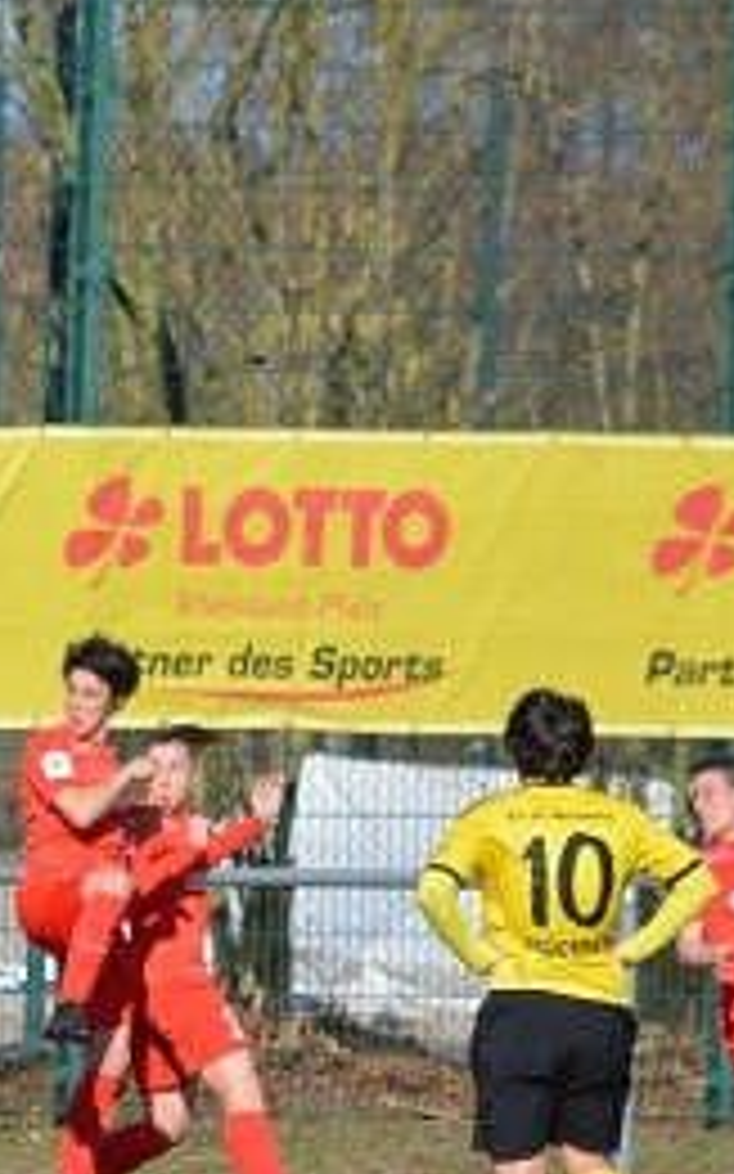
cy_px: 771
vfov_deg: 2.4
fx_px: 27573
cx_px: -333
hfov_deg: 1.5
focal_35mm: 861
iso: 400
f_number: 7.1
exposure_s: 1/2000
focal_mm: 270
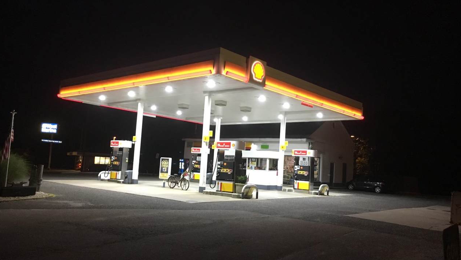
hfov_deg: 61.0
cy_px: 134
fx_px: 391
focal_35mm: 32
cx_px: 229
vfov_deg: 36.7
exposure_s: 1/24
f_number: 2.2
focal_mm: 4.15
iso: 200
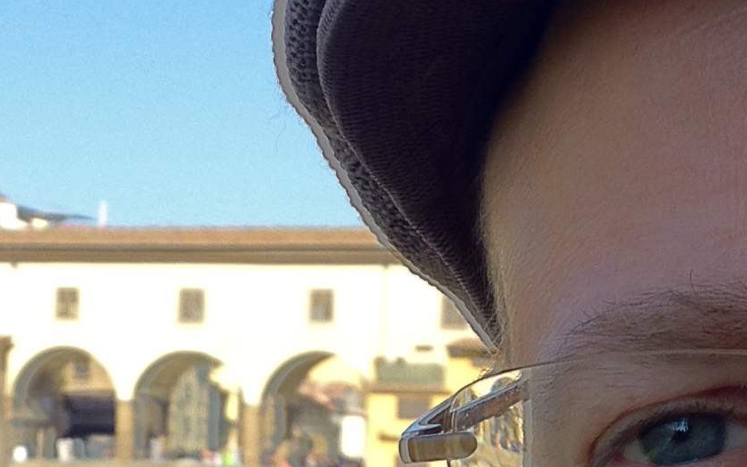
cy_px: 553
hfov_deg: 14.4
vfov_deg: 9.0
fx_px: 2932
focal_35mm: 144
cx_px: 165
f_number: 2.4
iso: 64
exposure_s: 1/244
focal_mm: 4.28
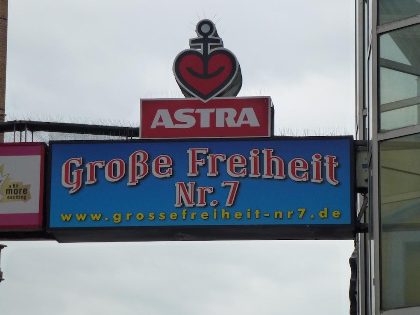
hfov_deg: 13.2
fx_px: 1820
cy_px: 156
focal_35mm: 150
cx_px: 206
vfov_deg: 9.9
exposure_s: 1/160
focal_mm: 23.4
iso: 160
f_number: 5.2
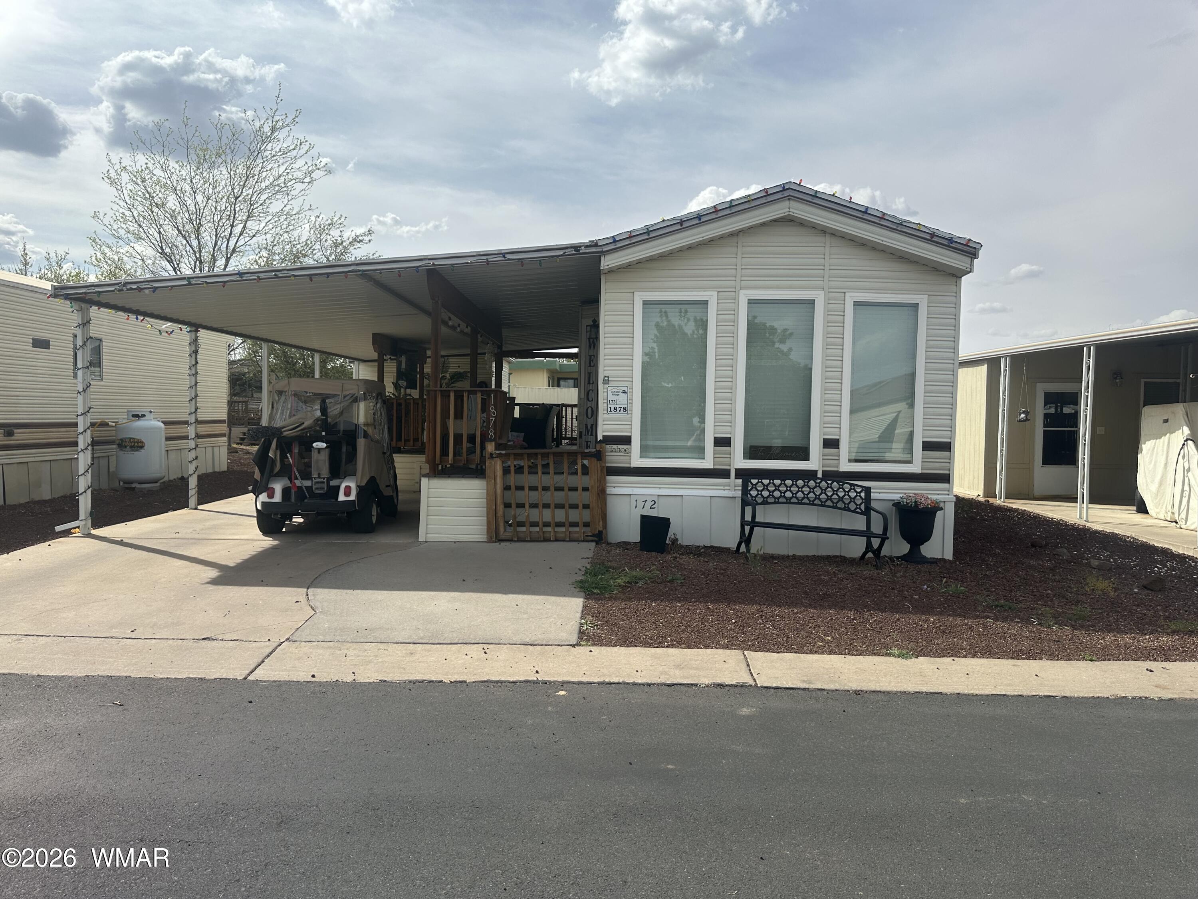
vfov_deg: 56.8
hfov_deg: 71.6
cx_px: 599
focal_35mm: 24
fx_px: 831
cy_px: 450
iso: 80
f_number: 1.78
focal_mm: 6.86
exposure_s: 1/5848
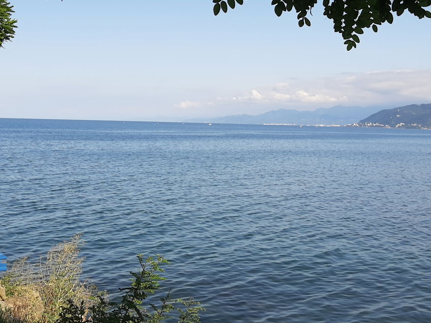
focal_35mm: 49
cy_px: 95
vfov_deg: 29.4
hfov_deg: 38.9
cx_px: 212
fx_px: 610
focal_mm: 3.93
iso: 40
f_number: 1.7
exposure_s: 1/2364
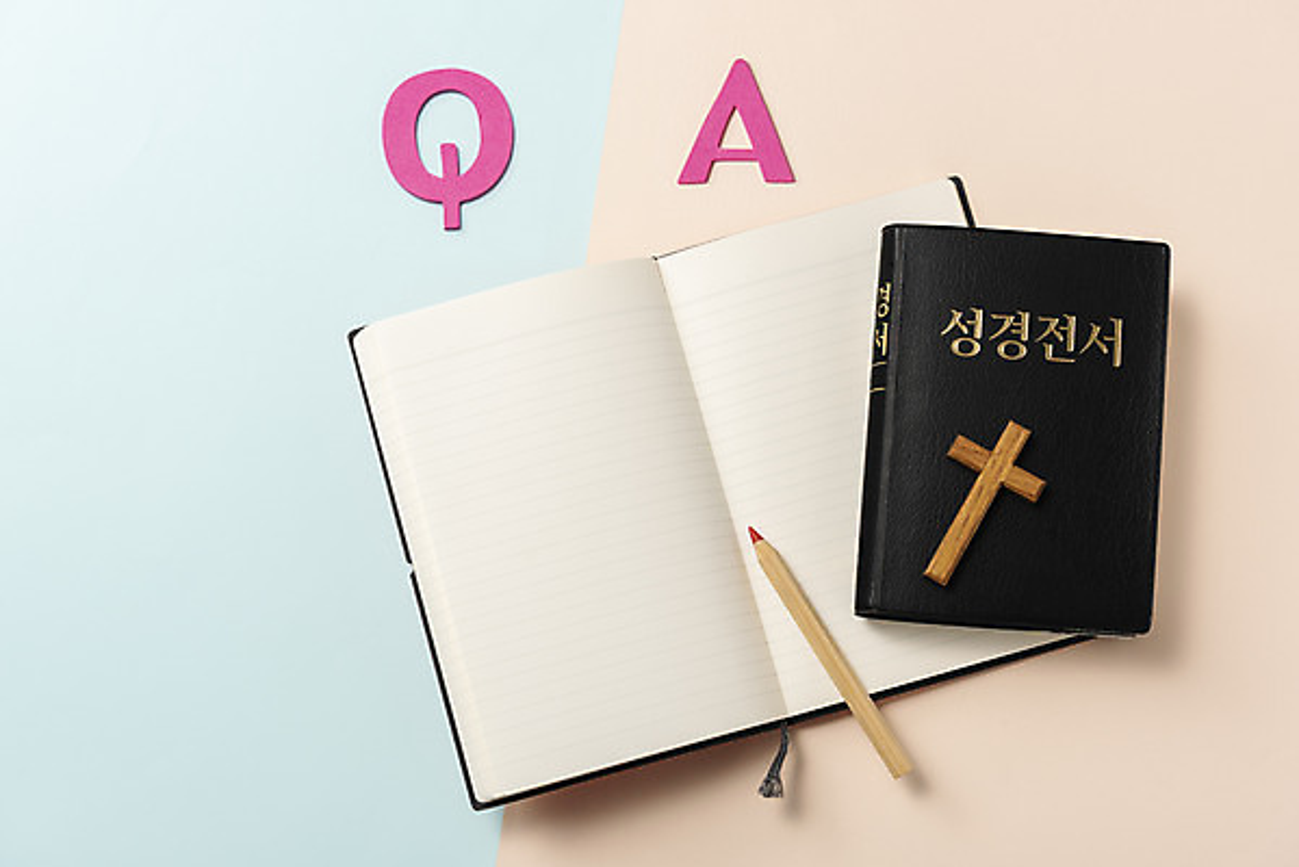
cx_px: 650
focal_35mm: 65
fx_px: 2346
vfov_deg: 20.9
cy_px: 434
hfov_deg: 30.9
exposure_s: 1/125
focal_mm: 65
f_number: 11
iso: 100
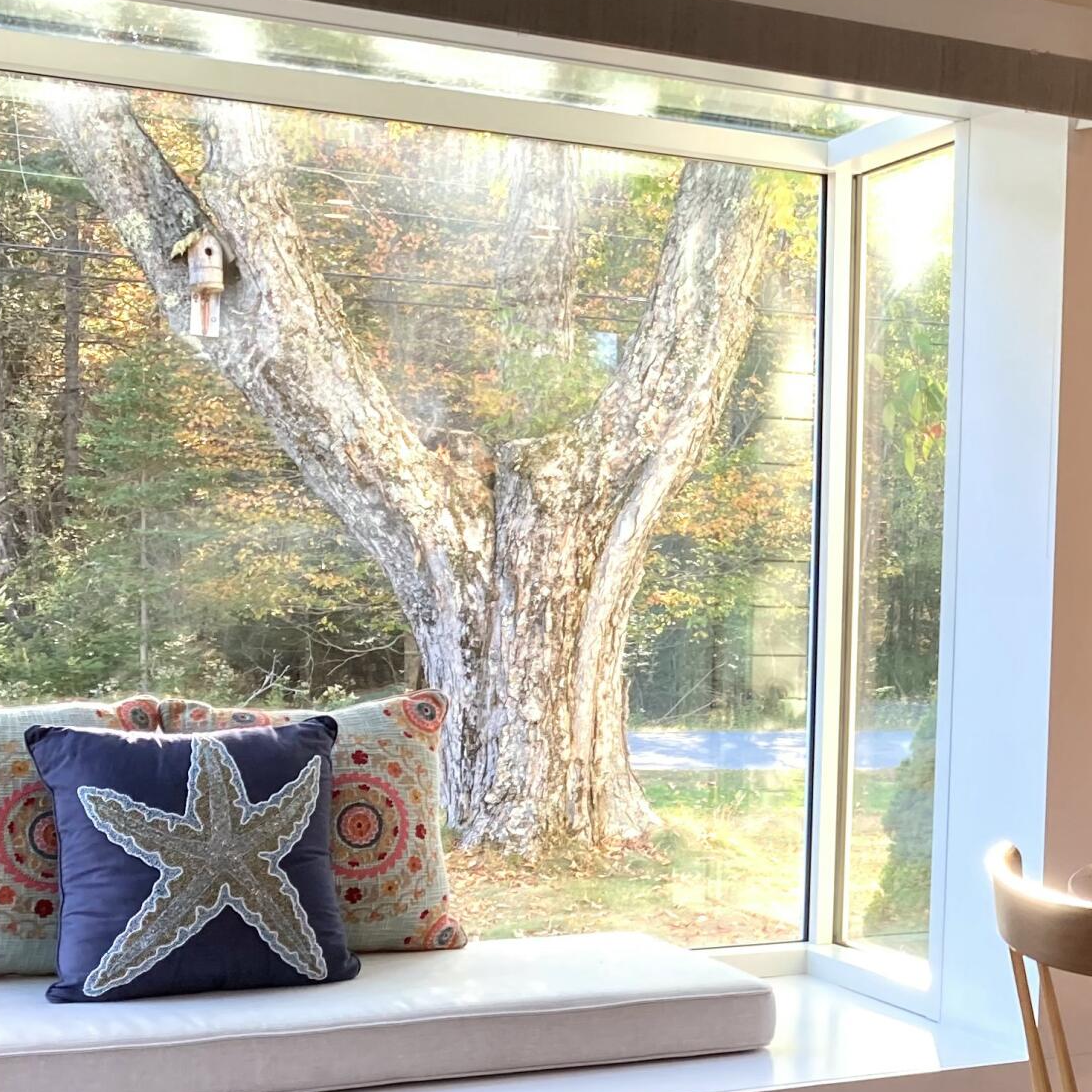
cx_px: 1136
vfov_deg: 25.2
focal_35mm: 68
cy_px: 758
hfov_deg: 24.0
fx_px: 2427
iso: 50
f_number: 1.8
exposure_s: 1/60
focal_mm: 3.99
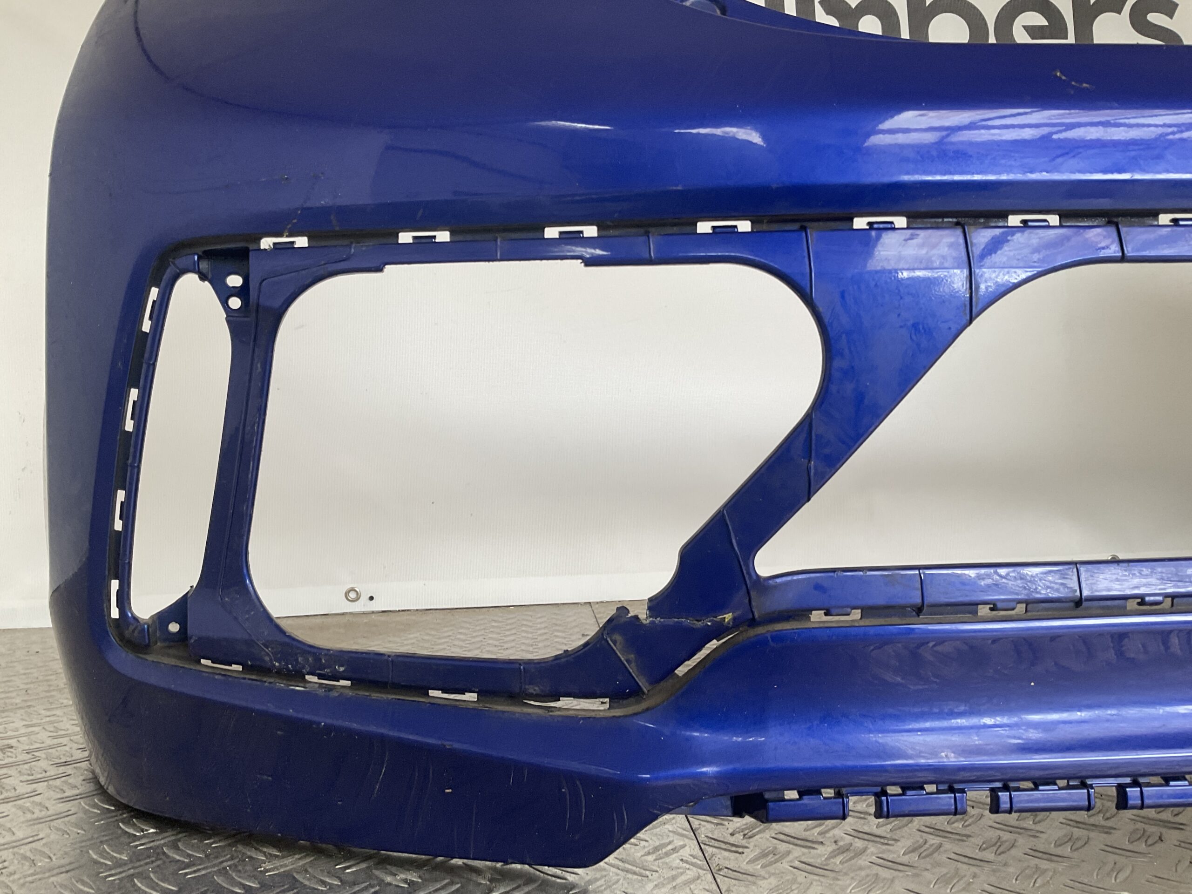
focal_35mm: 29
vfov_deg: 48.2
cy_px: 447
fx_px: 999
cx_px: 596
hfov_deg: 61.7
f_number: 1.8
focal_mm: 3
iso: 50
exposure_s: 1/120
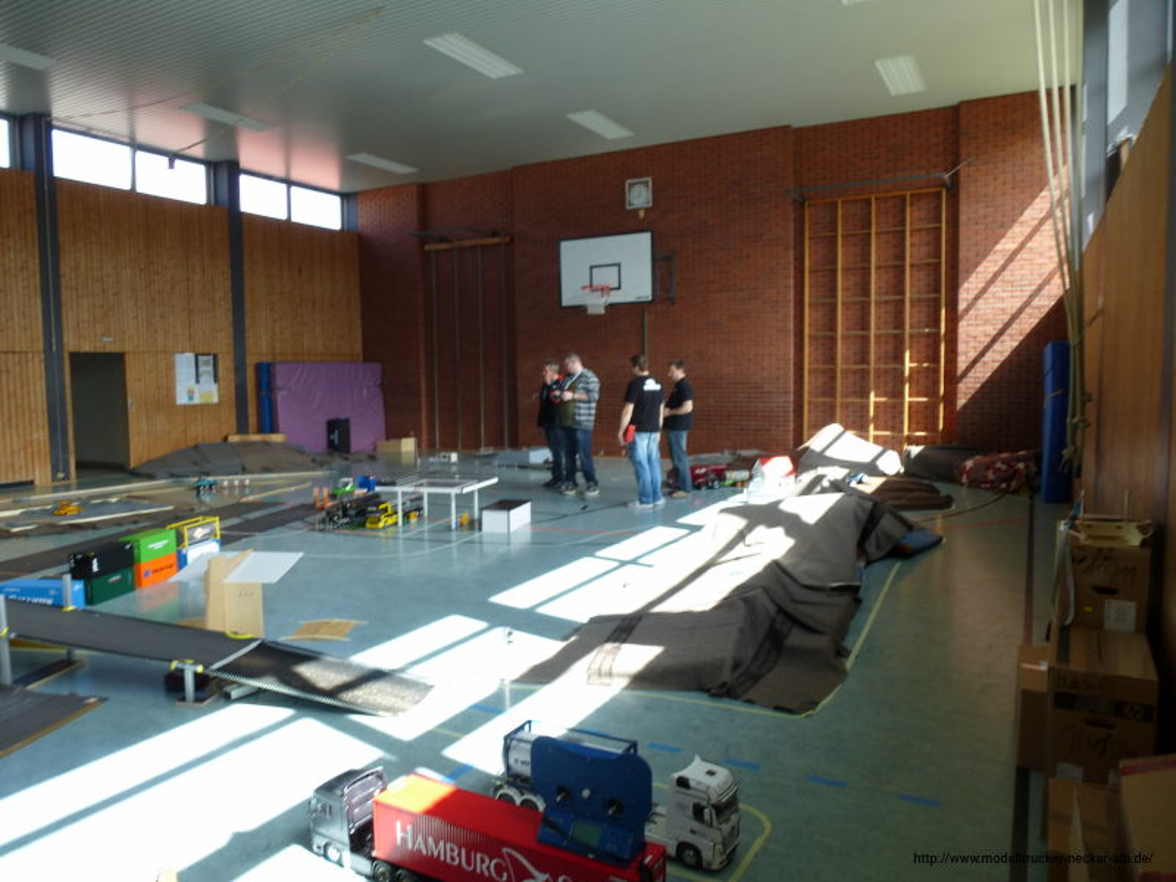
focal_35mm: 24
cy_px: 441
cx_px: 588
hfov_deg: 71.6
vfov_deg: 56.8
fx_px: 815
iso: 100
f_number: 3.3
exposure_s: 1/100
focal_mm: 4.3
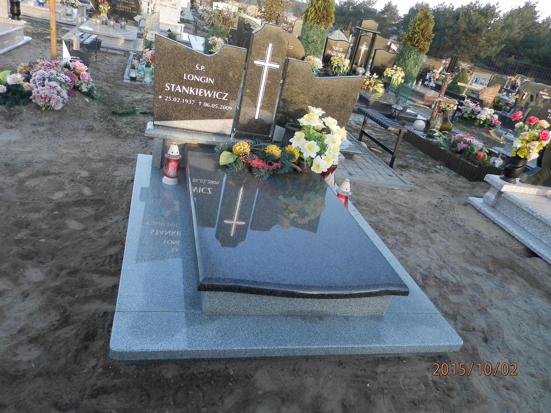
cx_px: 276
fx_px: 398
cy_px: 206
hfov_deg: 69.4
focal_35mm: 25
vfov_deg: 54.9
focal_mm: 4.5
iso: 80
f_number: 3.1
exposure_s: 1/80
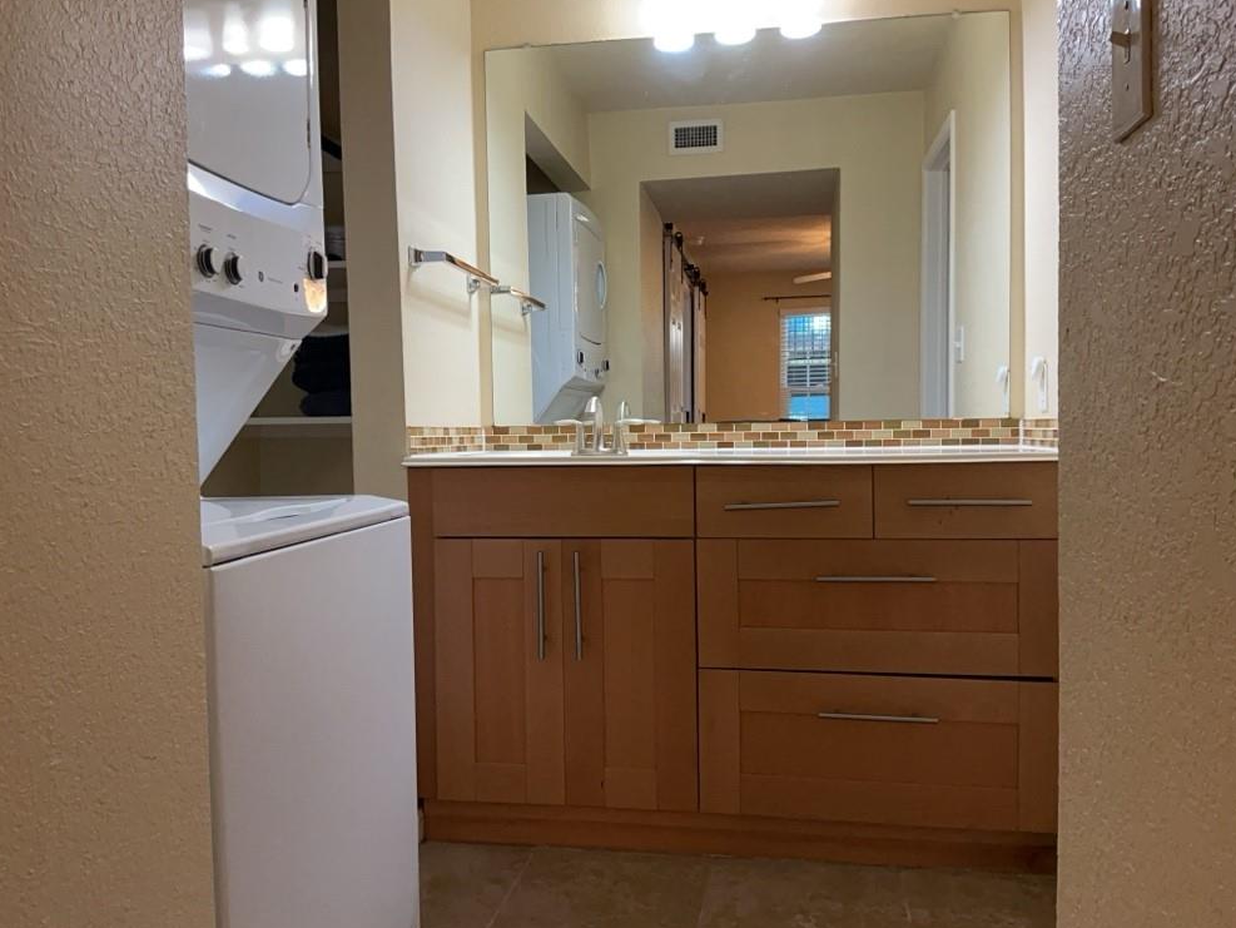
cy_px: 472
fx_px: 1000
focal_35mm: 28
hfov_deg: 63.4
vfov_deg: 49.8
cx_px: 611
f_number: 1.8
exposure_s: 1/60
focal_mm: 3
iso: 125
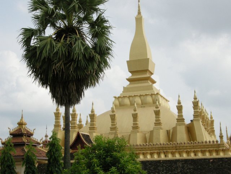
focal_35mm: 62
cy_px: 87
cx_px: 116
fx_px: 414
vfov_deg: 23.7
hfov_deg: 31.2
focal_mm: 12.9
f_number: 7.7
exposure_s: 1/1000
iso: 400
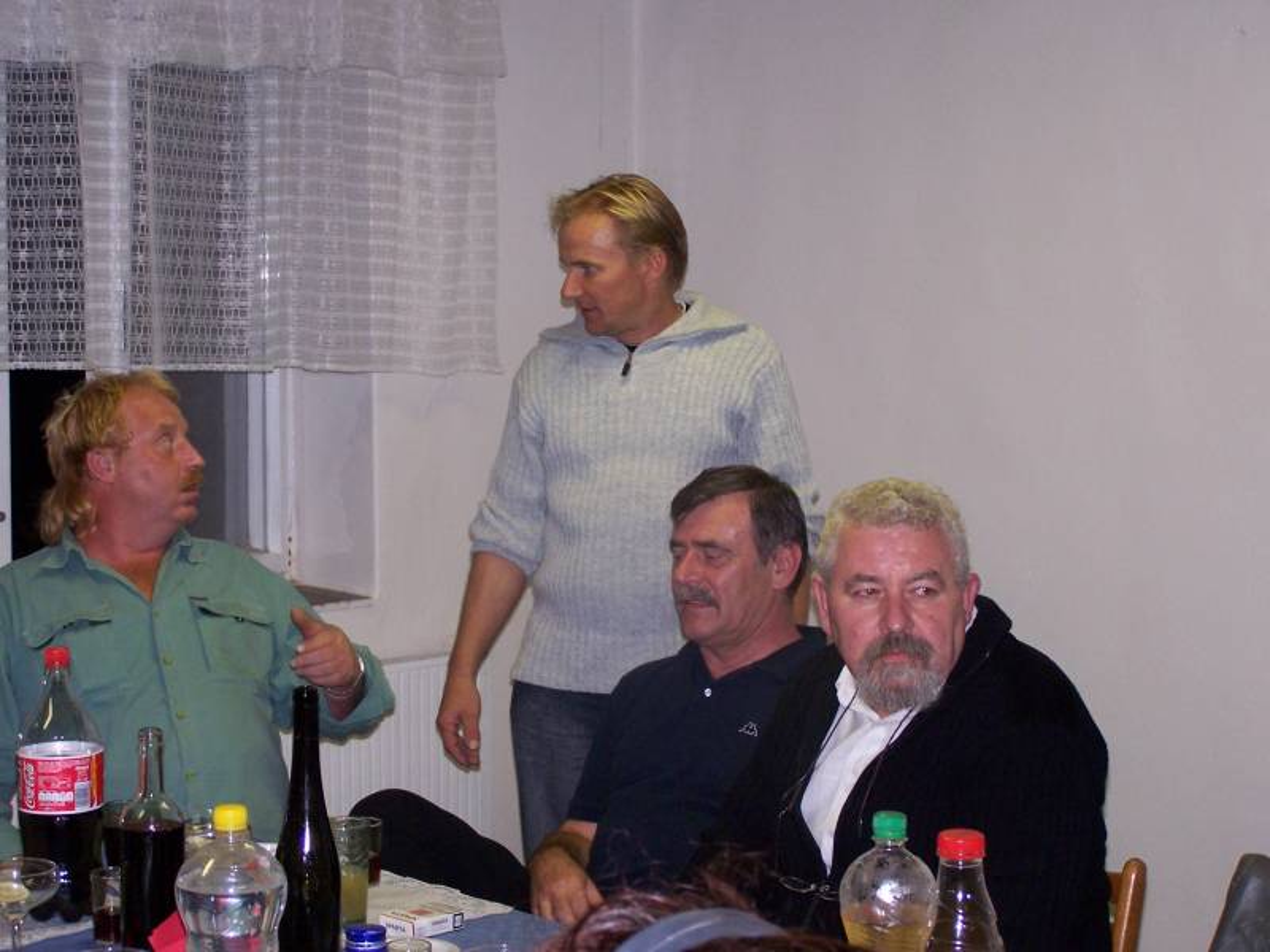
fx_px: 2531
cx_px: 635
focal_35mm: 69
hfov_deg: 28.2
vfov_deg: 21.3
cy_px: 476
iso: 140
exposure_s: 1/90
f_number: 3.2
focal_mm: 11.5
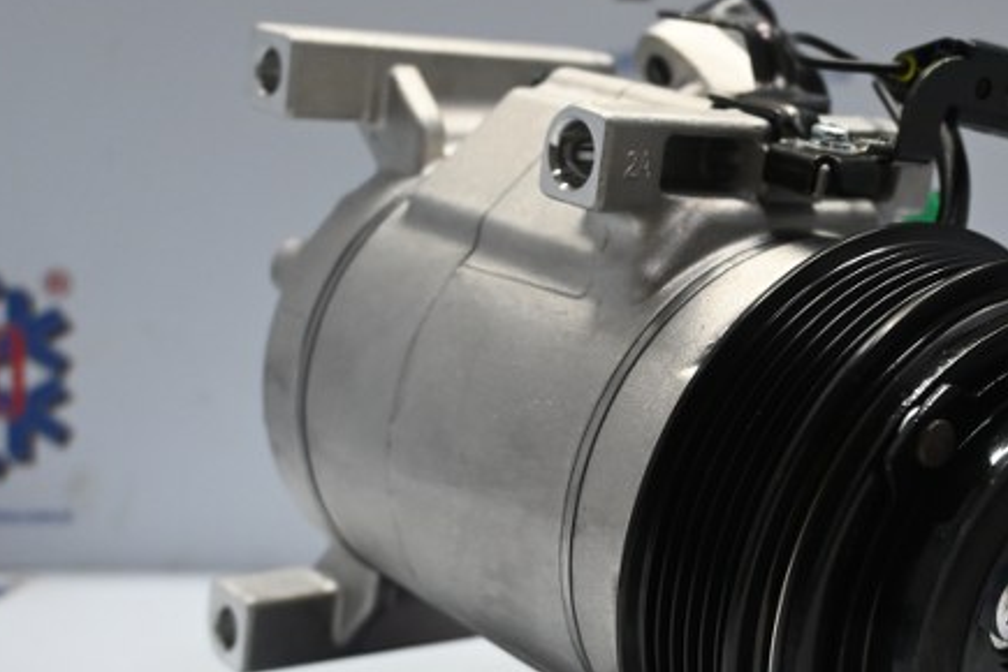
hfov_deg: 29.0
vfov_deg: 19.8
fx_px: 1930
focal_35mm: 69
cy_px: 365
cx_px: 716
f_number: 4.2
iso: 1100
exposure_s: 1/125
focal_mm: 25
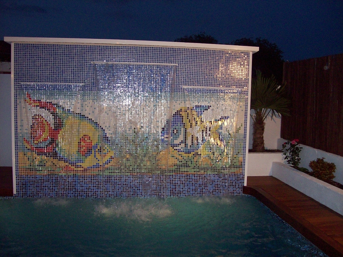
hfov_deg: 51.4
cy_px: 128
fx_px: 357
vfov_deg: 39.6
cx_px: 172
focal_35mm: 36
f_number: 2.7
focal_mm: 6
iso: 140
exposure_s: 1/45.3
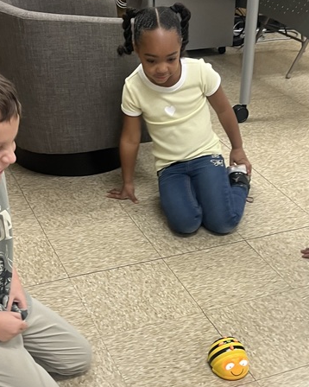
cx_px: 198
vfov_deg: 32.3
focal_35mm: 58
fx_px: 663
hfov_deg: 26.1
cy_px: 243
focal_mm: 5.1
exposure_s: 1/60
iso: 100
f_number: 1.6
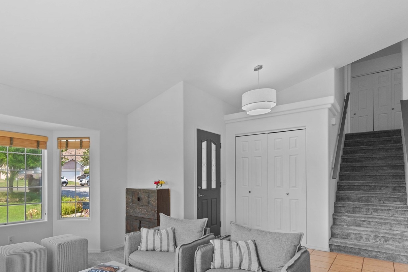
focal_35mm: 21
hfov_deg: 78.8
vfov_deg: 58.4
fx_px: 238
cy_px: 177
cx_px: 139
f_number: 7.1
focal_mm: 15
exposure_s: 1/60
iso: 200
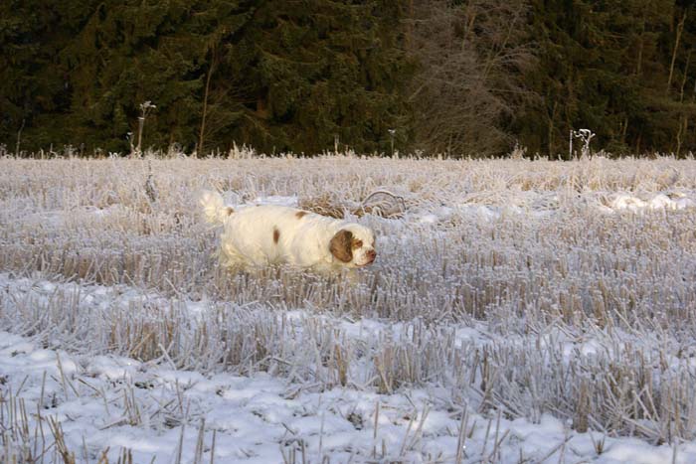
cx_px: 348
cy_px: 232
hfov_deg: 22.6
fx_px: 1740
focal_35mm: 90
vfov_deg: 15.2
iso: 100
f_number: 6.3
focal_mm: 60
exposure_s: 1/160
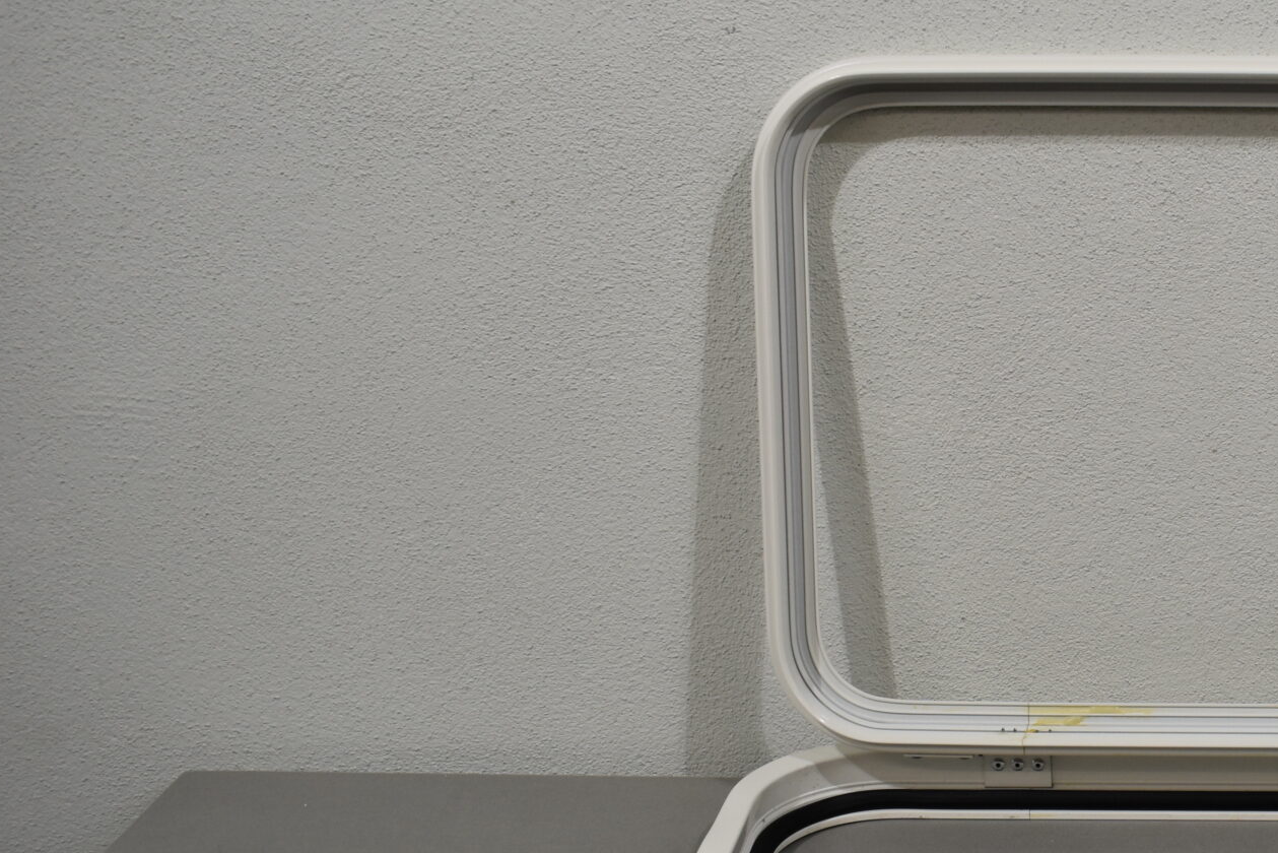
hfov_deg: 30.5
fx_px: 2166
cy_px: 607
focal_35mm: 61
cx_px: 1291
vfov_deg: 22.1
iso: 280
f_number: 5.6
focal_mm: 20
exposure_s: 1/125
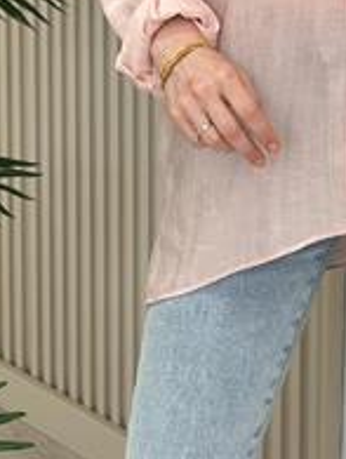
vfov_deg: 14.3
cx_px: 367
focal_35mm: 131
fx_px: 1740
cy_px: -154
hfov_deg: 11.2
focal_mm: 6.86
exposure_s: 1/223
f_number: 1.78
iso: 80
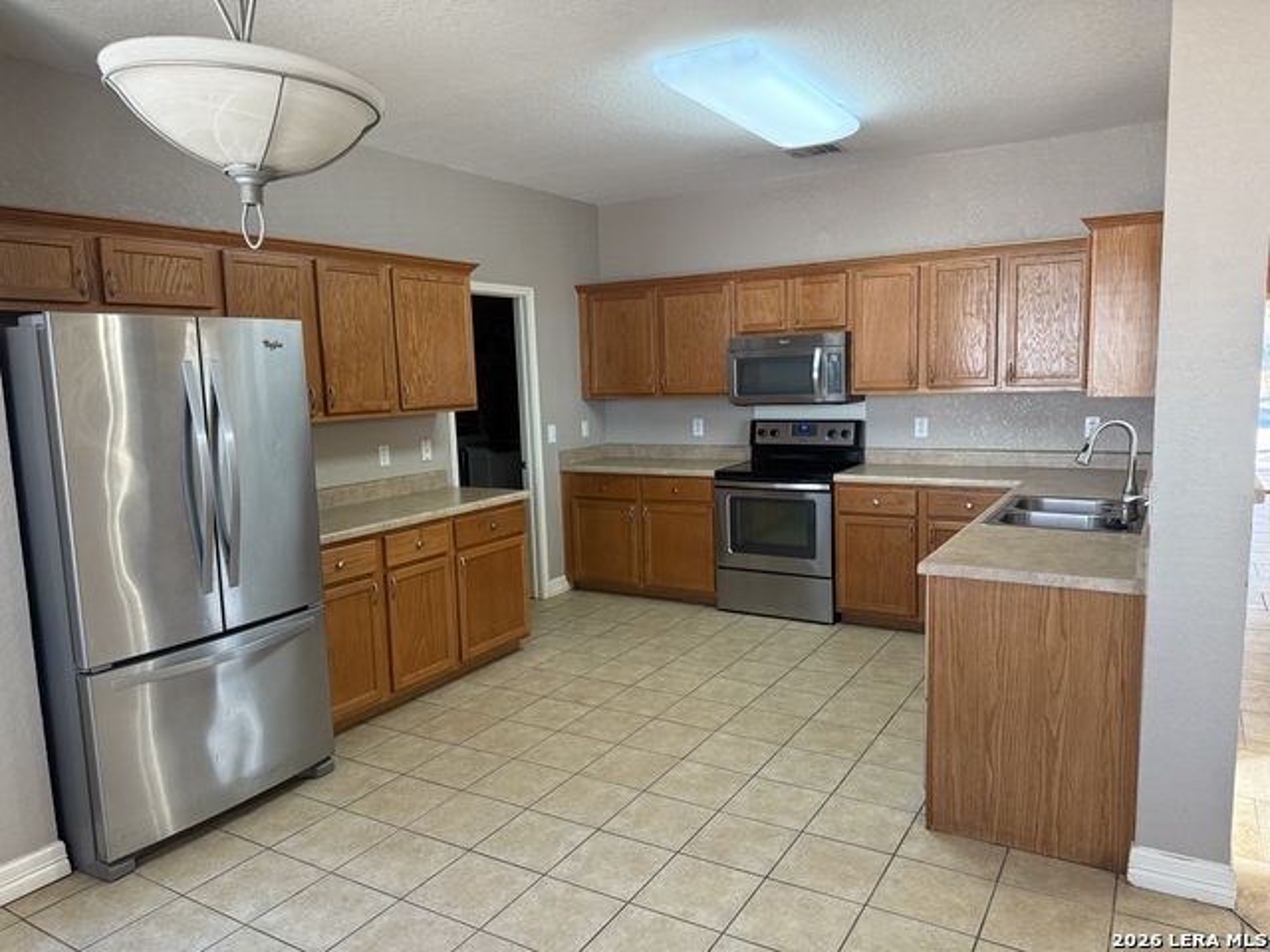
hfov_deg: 71.6
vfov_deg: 56.8
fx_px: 881
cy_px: 476
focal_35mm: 24
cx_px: 635
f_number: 1.78
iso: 200
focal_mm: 6.76
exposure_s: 1/60
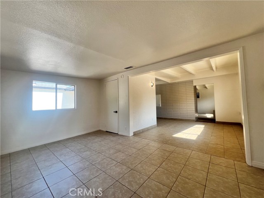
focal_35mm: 13
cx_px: 132
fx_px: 99
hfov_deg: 106.2
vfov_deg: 89.9
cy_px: 99
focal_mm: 1.57
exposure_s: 1/142
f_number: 1.8
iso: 32
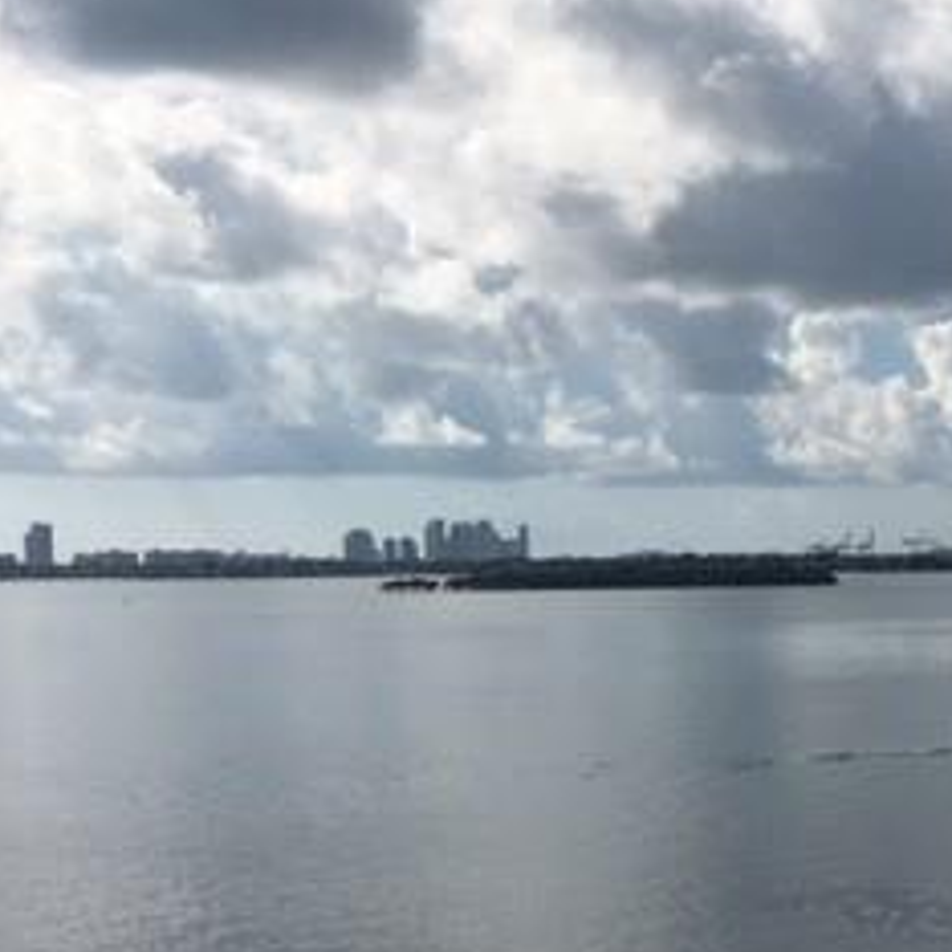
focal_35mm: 70
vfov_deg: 24.5
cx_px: 740
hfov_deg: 24.3
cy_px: 683
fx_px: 2178
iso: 25
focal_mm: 4.15
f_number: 2.2
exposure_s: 1/4808
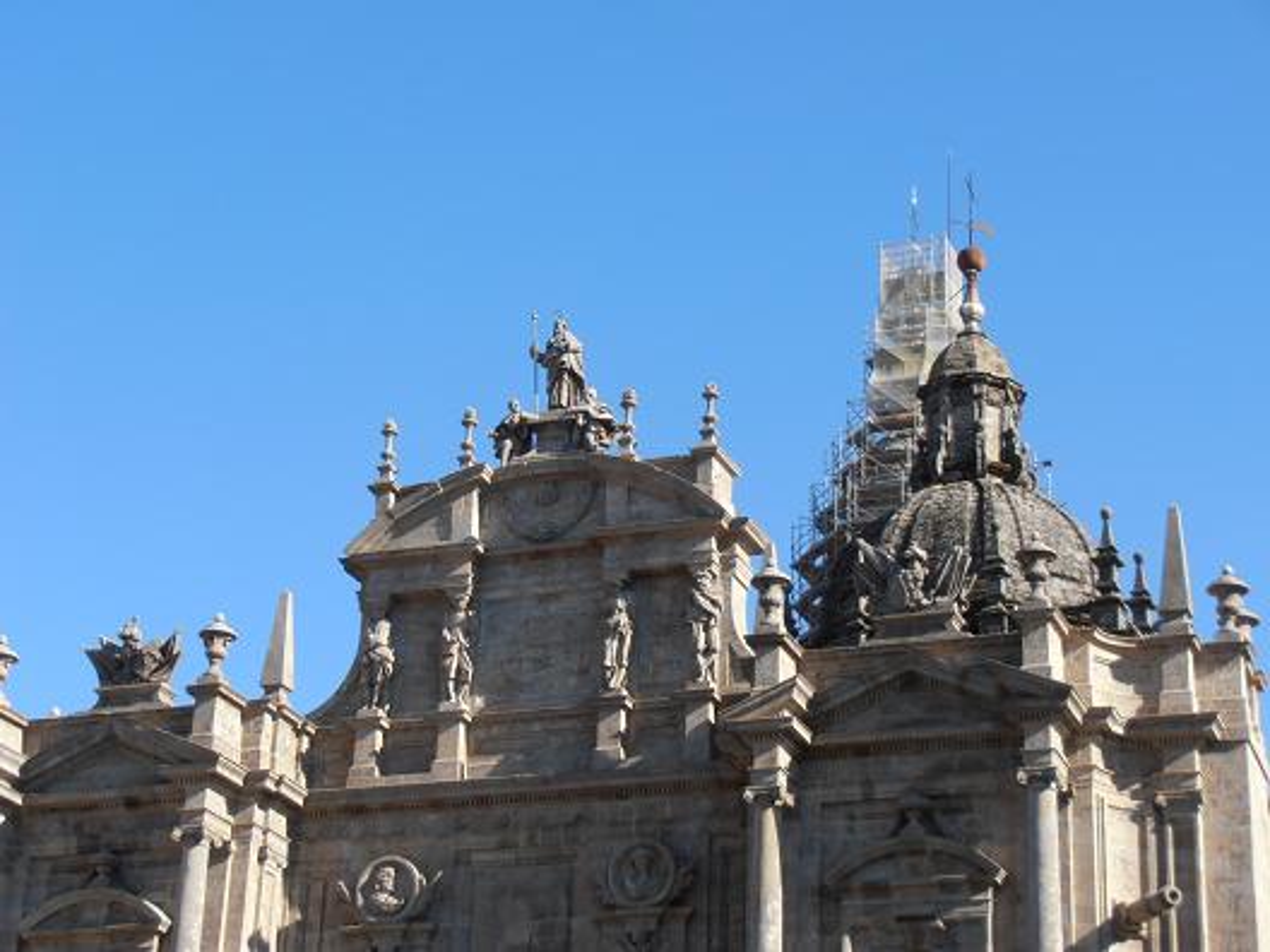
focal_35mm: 88
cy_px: 476
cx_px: 635
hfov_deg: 22.3
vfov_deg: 16.8
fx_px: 3229
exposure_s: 1/400
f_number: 5.1
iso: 80
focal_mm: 15.51
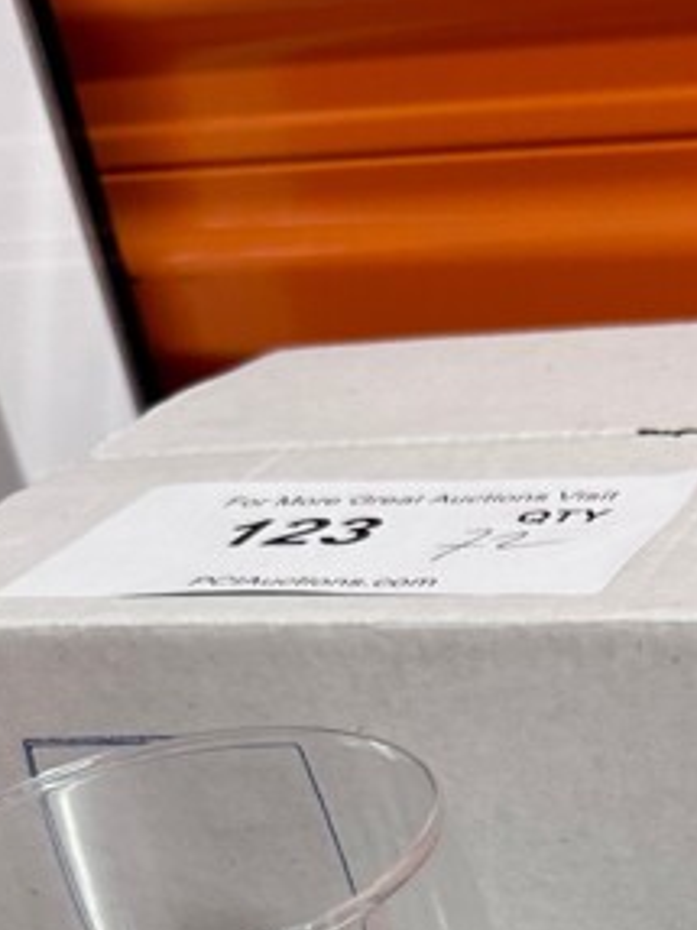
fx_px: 1827
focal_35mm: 68
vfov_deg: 24.2
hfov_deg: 20.6
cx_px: 762
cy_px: 1282
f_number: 1.78
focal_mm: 6.86
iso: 200
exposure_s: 1/60
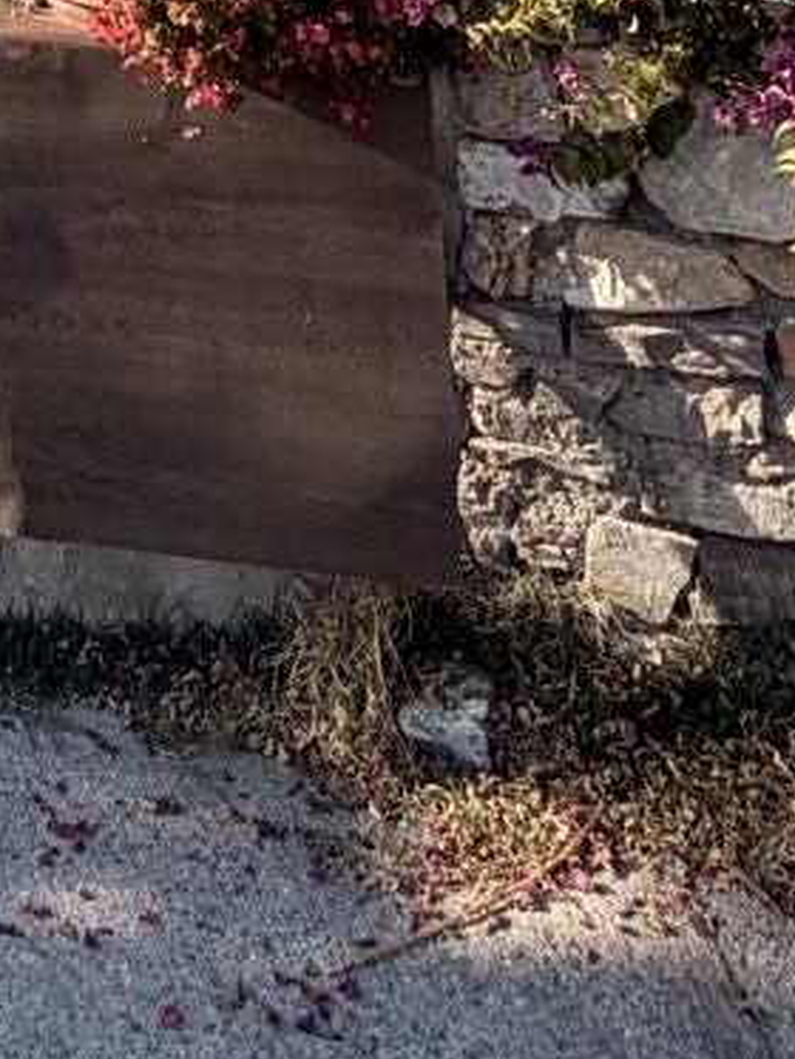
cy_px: -562
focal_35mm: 60
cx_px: -398
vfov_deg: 24.4
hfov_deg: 20.8
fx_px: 1836
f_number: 2.2
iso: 40
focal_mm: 2.22
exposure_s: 1/585
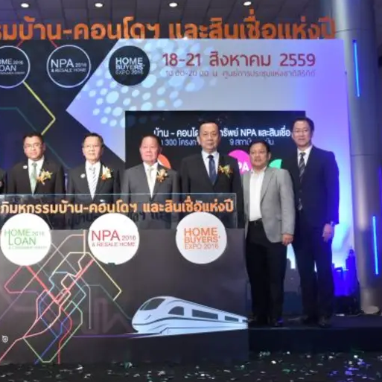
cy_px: 192
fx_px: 549
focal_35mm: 44
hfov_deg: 37.7
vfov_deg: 38.3
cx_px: 112
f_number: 6.3
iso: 2000
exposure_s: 1/100
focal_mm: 34
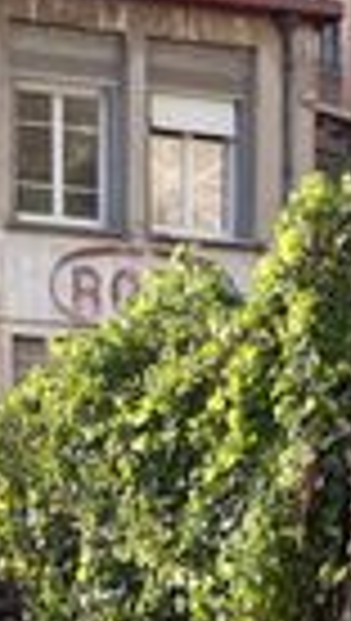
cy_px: 873
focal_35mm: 128
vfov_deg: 15.7
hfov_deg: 9.5
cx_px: 248
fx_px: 2110
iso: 40
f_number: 1.9
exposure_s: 1/352
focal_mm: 3.6
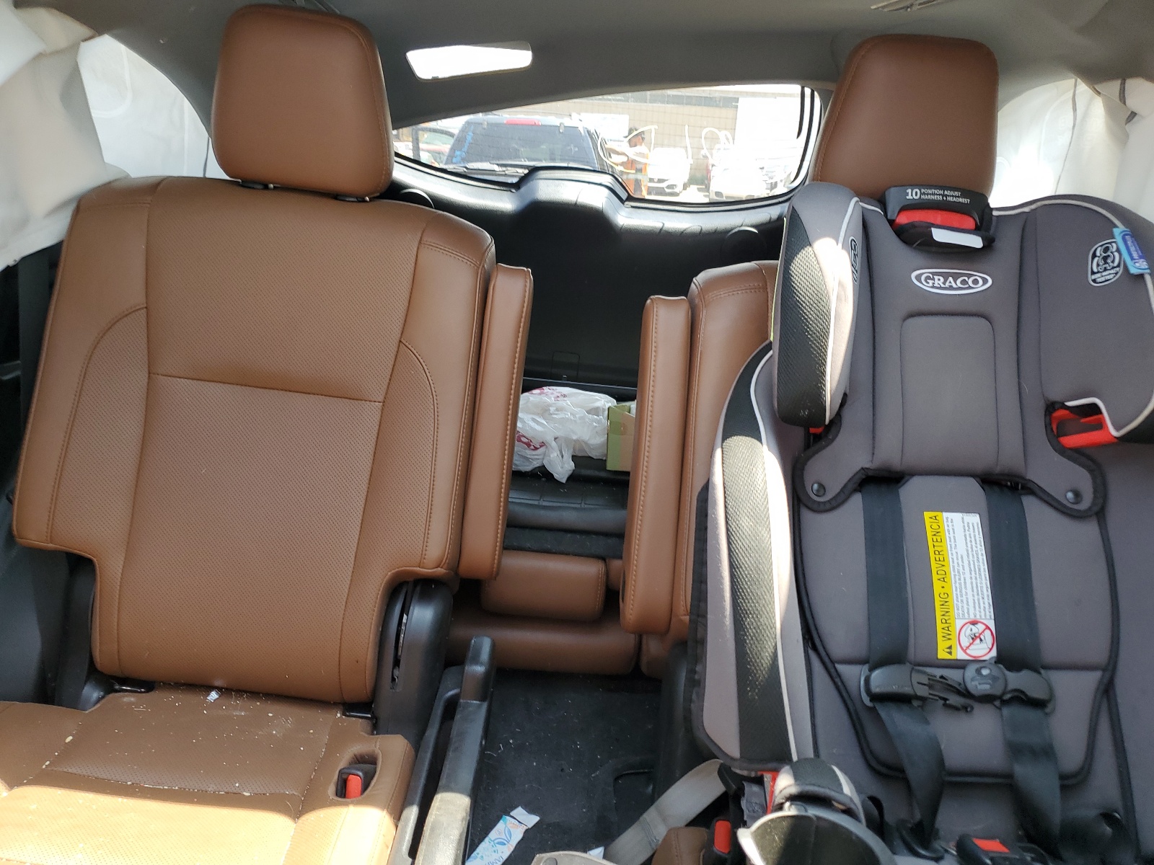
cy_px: 432
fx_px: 867
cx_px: 577
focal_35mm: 26
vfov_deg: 53.1
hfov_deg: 67.3
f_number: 1.5
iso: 54
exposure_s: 1/60.2
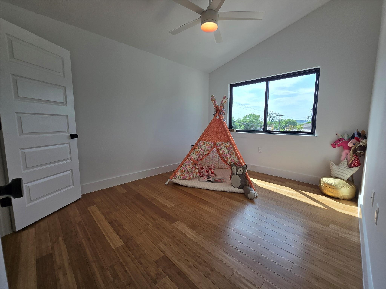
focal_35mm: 13
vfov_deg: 89.9
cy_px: 144
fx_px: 145
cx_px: 193
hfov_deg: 106.2
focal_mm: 2.2
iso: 50
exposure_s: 1/493
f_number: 2.2
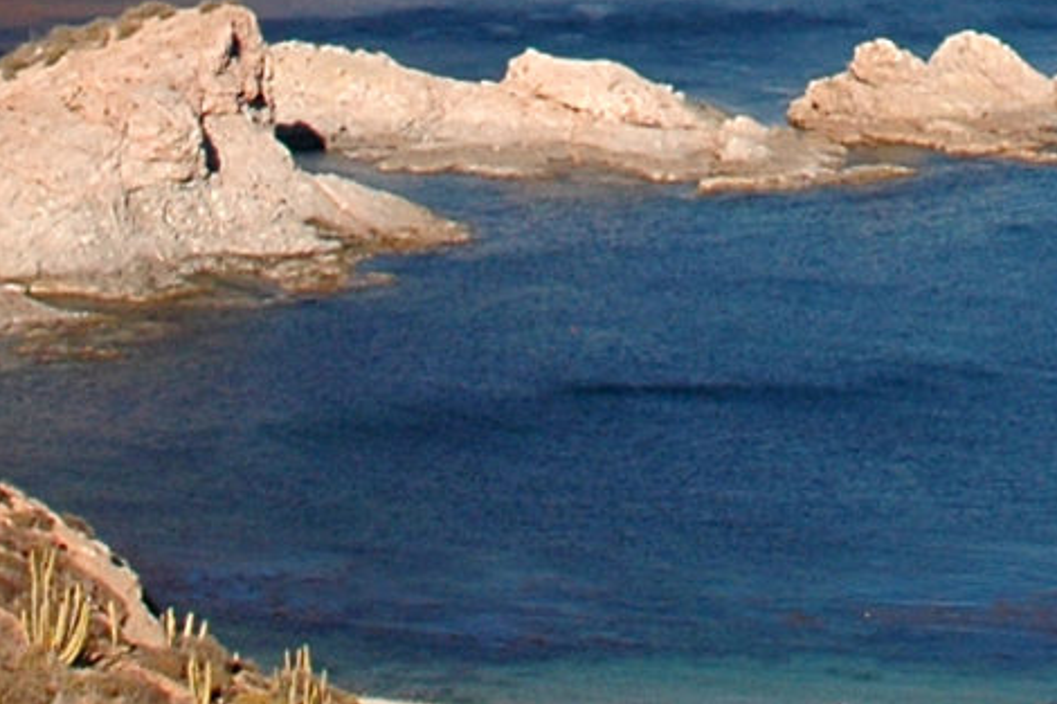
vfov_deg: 8.4
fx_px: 4314
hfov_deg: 13.8
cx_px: 1021
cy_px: -1050
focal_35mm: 147
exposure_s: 1/500
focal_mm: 18
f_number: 9
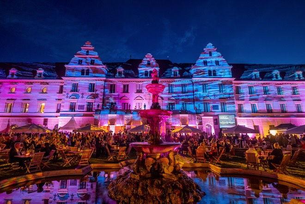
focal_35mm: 18
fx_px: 152
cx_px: 152
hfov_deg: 90.0
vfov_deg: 67.4
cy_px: 102
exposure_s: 1/7
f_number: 4
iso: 800
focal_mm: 12
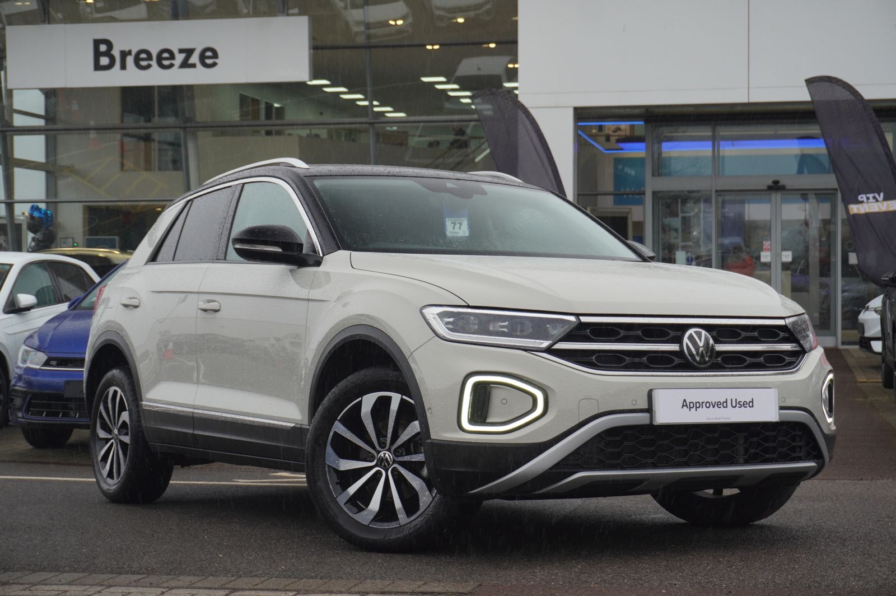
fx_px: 1641
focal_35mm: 66
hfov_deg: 30.5
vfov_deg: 20.6
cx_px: 448
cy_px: 298
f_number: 5.6
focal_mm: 44
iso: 400
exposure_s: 1/160
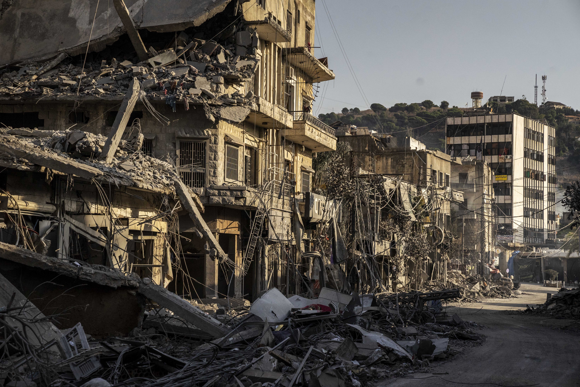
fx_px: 1128
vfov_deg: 19.5
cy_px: 194
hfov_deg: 28.8
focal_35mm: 70
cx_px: 290
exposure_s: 1/5000
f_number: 5.6
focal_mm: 70
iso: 1250
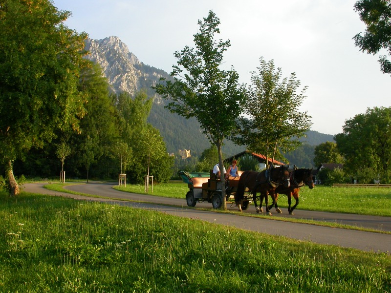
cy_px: 146
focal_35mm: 45
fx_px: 508
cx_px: 196
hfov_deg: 42.1
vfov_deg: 32.2
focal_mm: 9.3
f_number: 6.3
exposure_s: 1/90
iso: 100
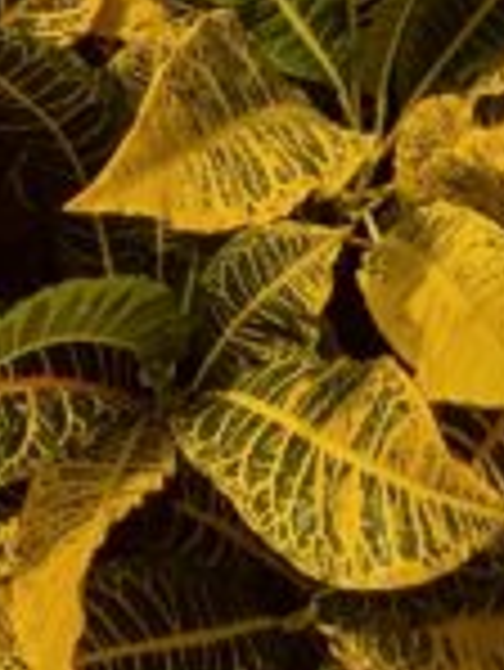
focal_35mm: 82
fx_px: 1590
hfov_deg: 17.8
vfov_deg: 17.1
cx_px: 90
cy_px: -692
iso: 47
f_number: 1.7
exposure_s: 1/3257
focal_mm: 2.02
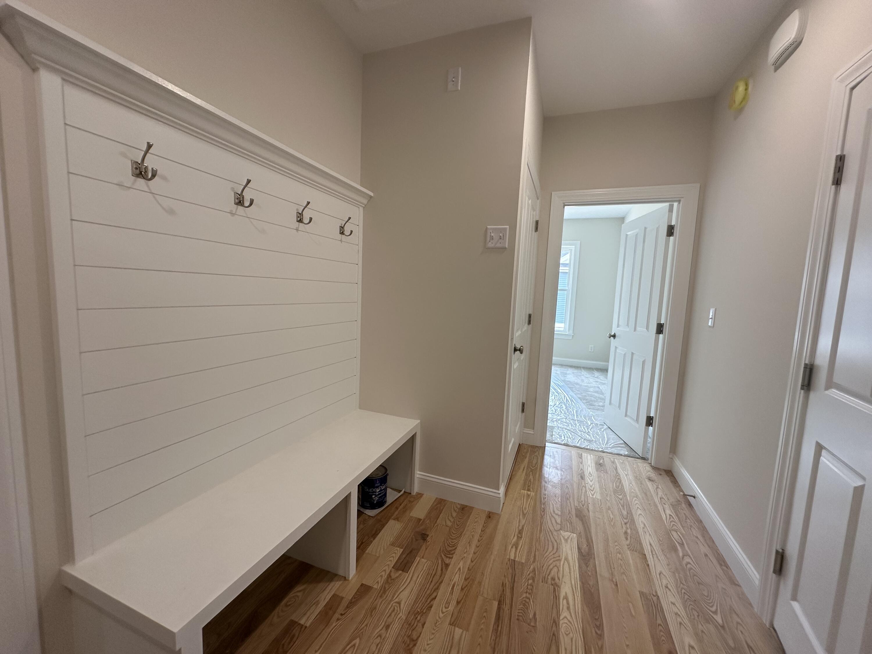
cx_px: 436
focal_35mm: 14
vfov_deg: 85.7
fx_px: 353
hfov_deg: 102.1
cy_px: 327
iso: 125
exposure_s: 1/120
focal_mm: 2.22
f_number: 2.2
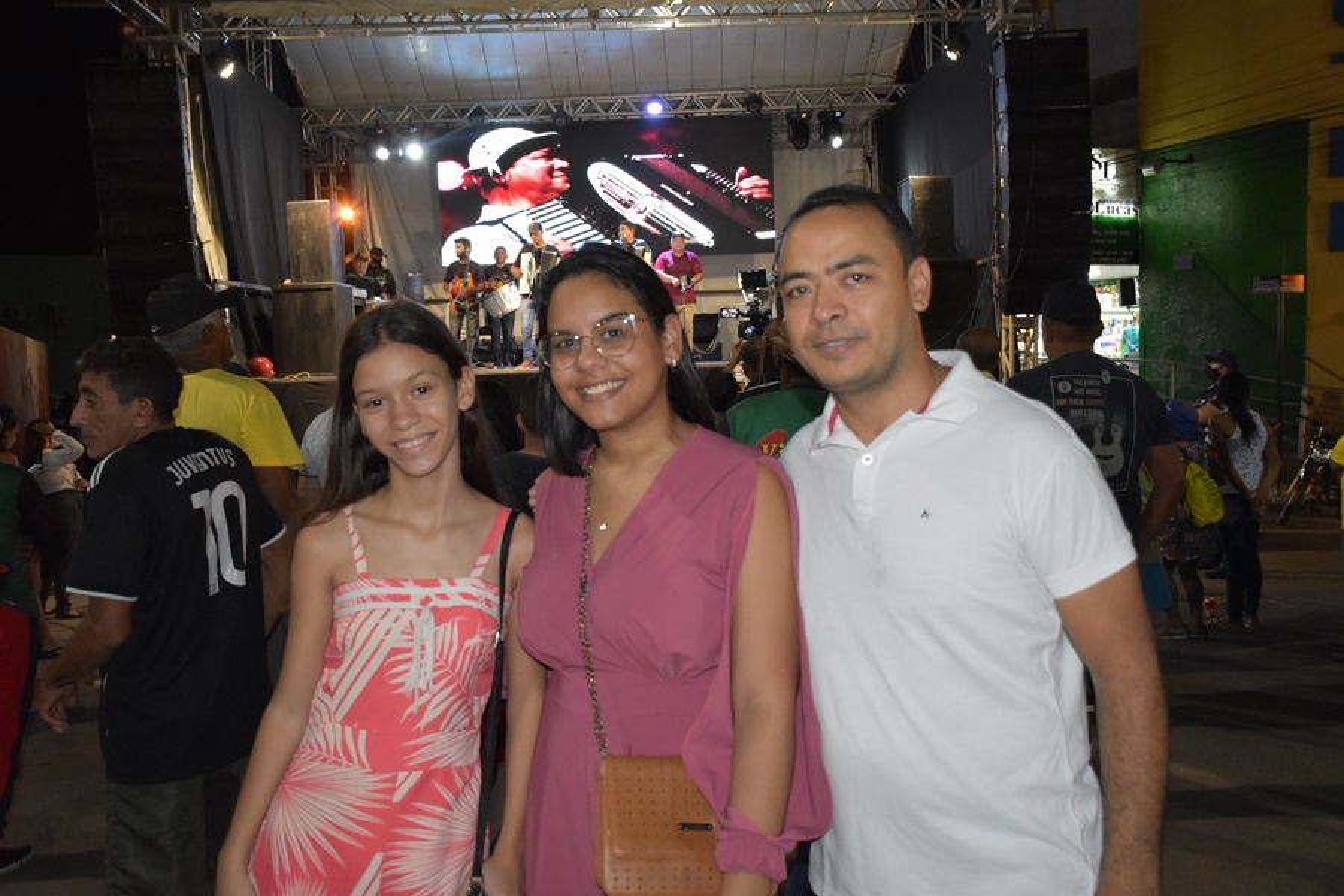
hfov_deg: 57.2
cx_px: 672
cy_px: 448
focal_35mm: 33
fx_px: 1232
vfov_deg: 40.0
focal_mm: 22
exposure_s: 1/60
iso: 2200
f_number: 3.5
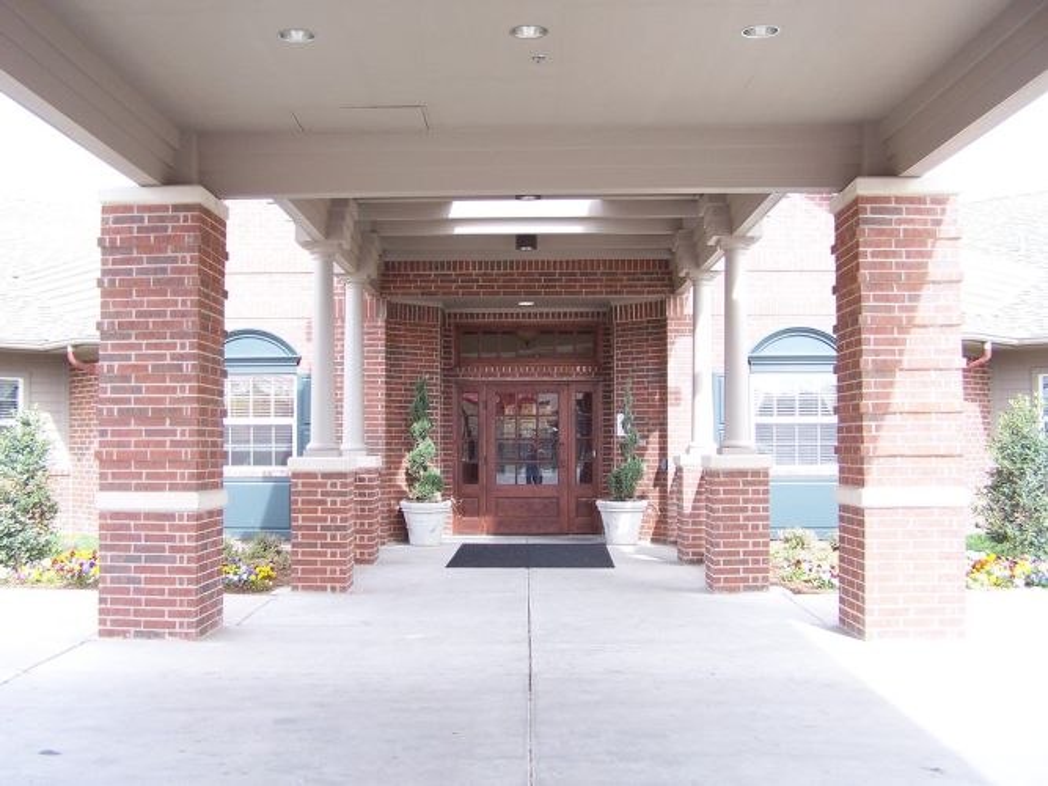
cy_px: 393
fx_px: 1150
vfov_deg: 37.7
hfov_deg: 49.0
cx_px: 524
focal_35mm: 38
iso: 80
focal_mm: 6.3
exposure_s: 1/180
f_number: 2.8
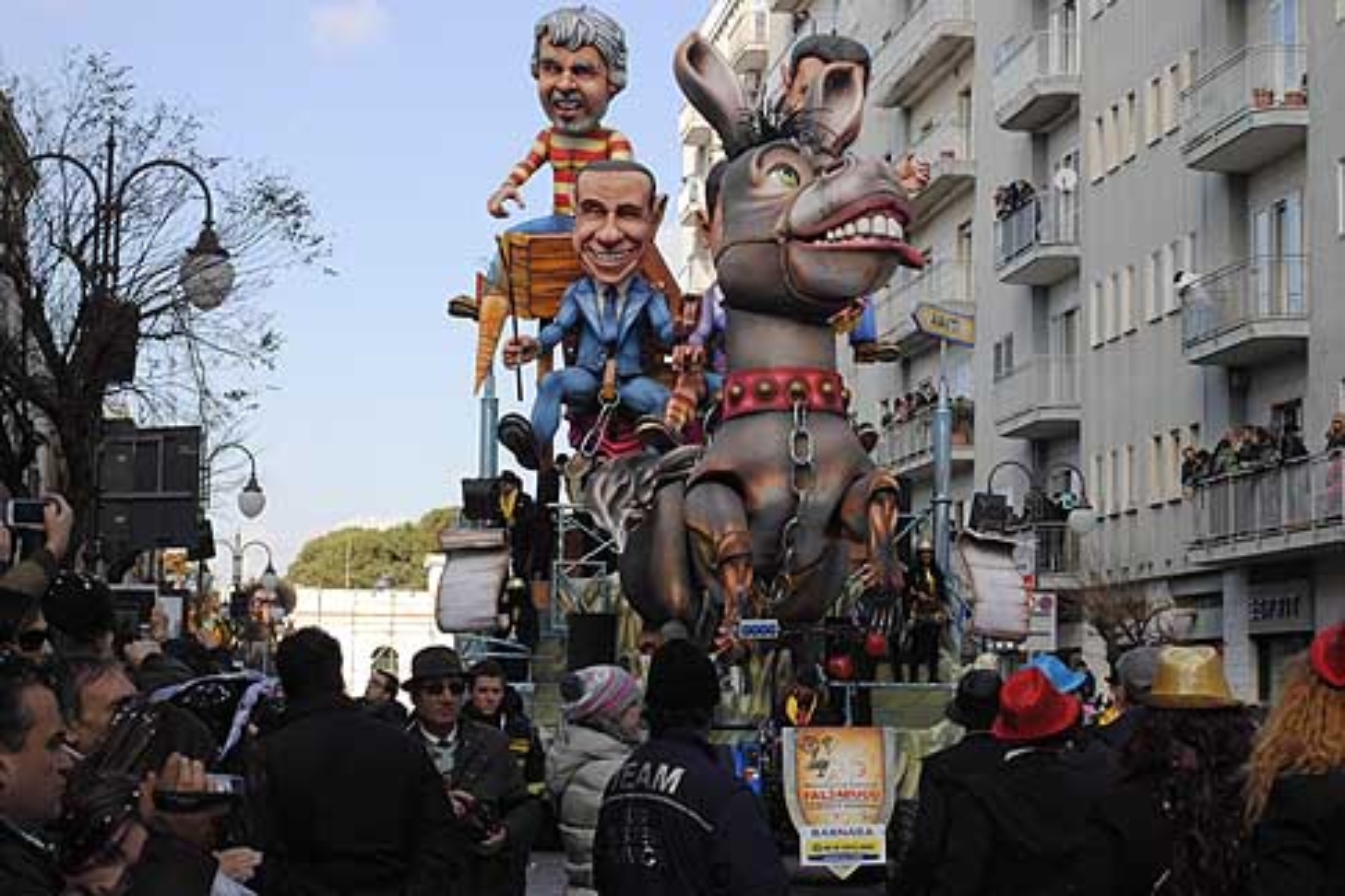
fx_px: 2690
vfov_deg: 18.9
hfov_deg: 28.1
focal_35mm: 72
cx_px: 672
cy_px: 448
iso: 100
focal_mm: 48
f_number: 7.1
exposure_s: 1/200
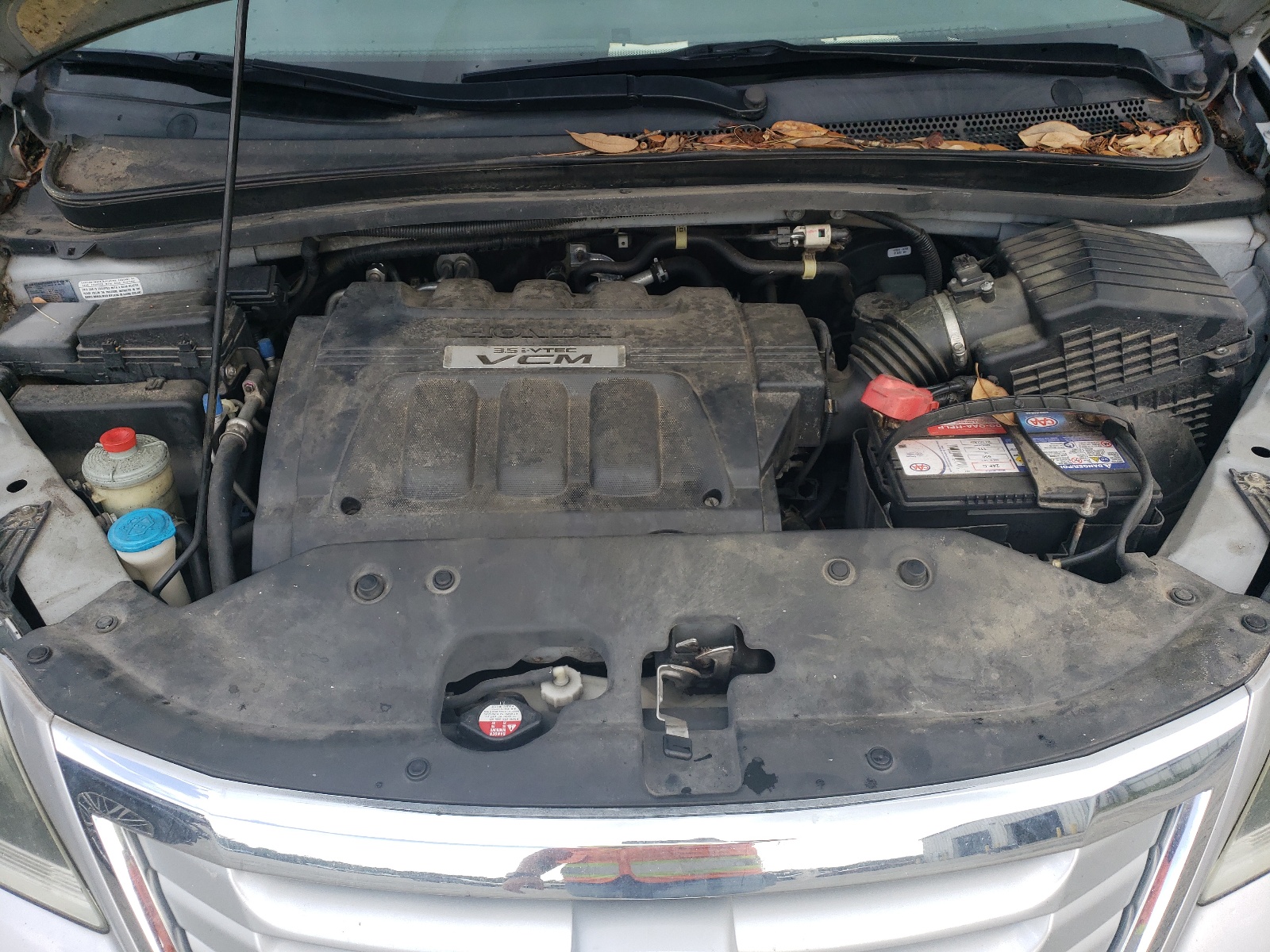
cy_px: 476
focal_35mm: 26
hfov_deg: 67.3
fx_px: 954
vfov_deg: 53.1
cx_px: 635
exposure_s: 1/588
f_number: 1.5
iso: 50
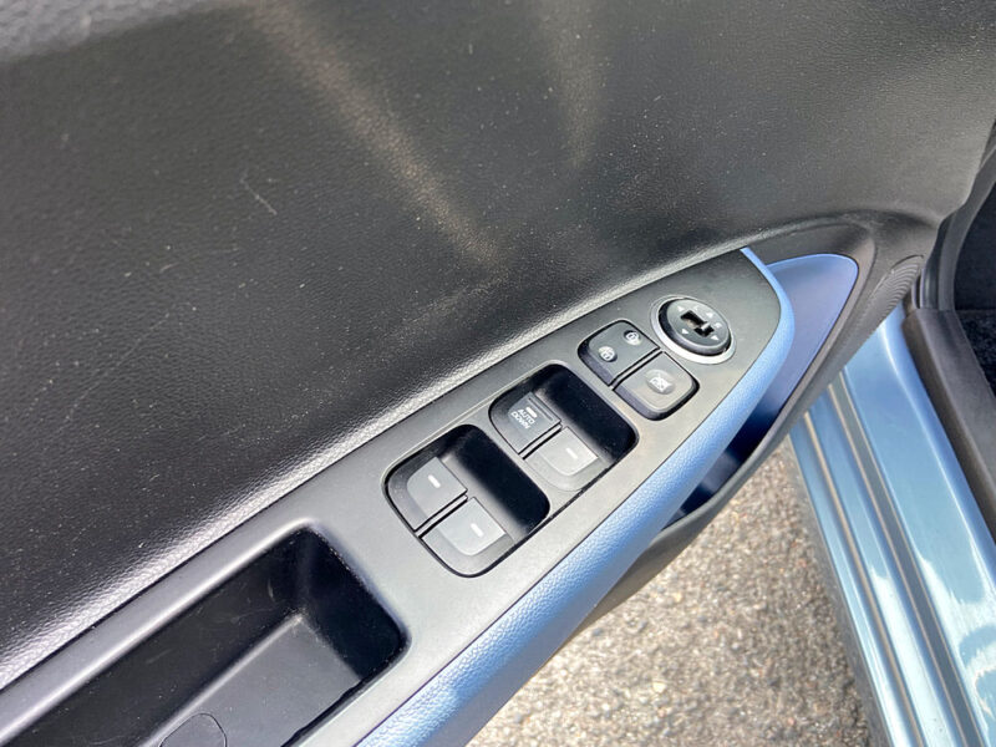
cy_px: 374
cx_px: 498
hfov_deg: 67.3
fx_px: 748
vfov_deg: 53.1
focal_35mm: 26
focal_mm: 4.25
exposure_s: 1/121
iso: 64
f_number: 1.8
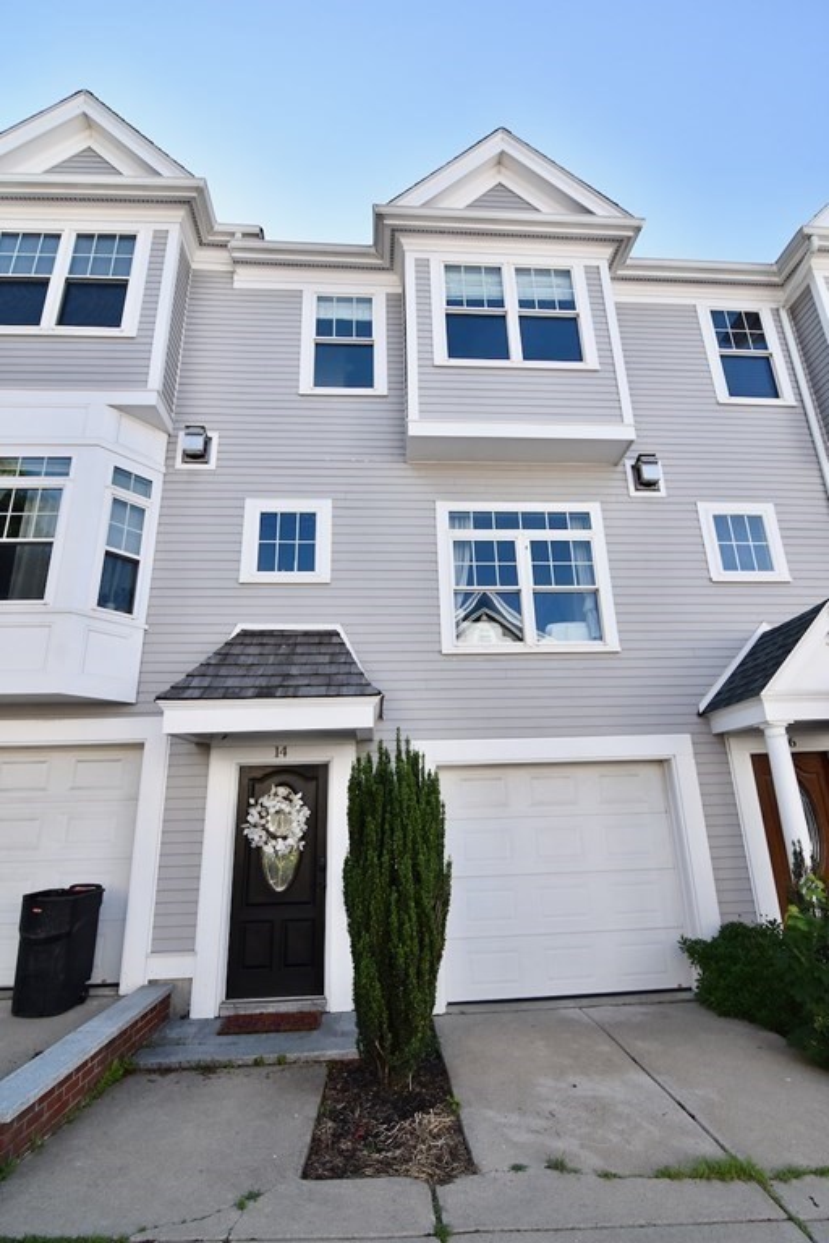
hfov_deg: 72.1
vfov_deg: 95.0
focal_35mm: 16
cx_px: 414
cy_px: 622
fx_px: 570
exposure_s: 1/500
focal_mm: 11
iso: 560
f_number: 8
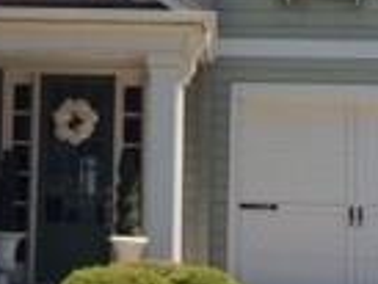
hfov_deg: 14.5
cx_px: 47
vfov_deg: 11.0
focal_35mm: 135
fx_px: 1475
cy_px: 50
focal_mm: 4.15
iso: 32
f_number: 2.2
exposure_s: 1/1866
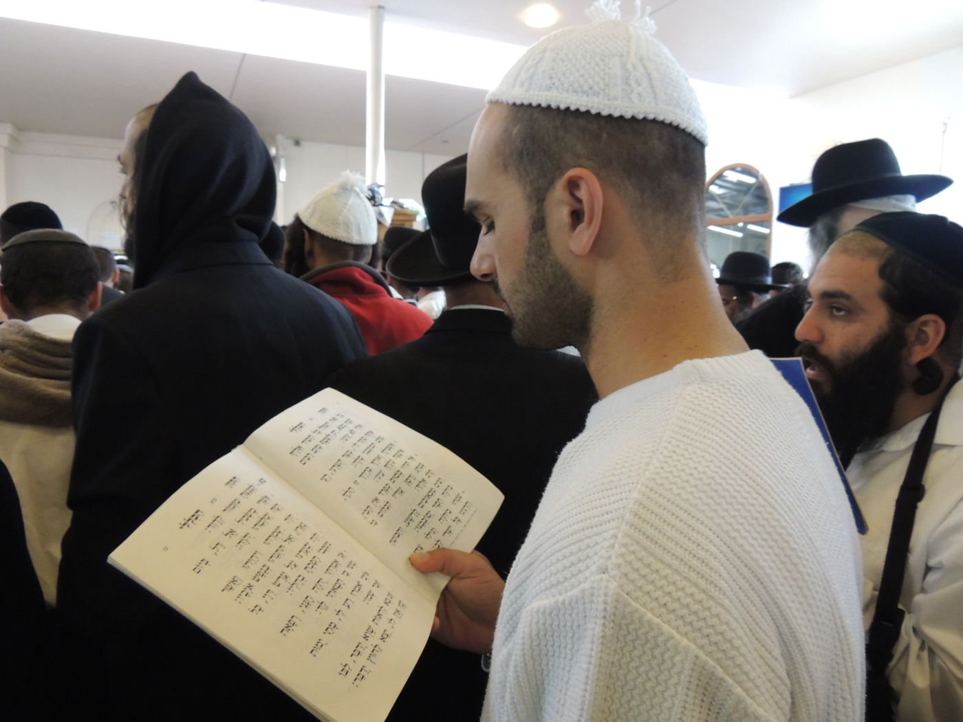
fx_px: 668
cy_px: 361
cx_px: 482
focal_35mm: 24
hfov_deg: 71.6
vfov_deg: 56.8
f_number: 3
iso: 560
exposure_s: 1/125
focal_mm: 4.3
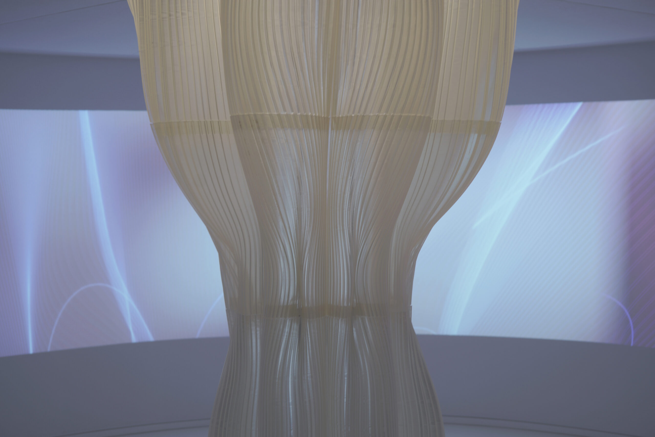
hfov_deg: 39.6
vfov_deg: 27.0
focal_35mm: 50
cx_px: 328
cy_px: 218
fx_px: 910
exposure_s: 1/20
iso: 160
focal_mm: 50
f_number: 4.5
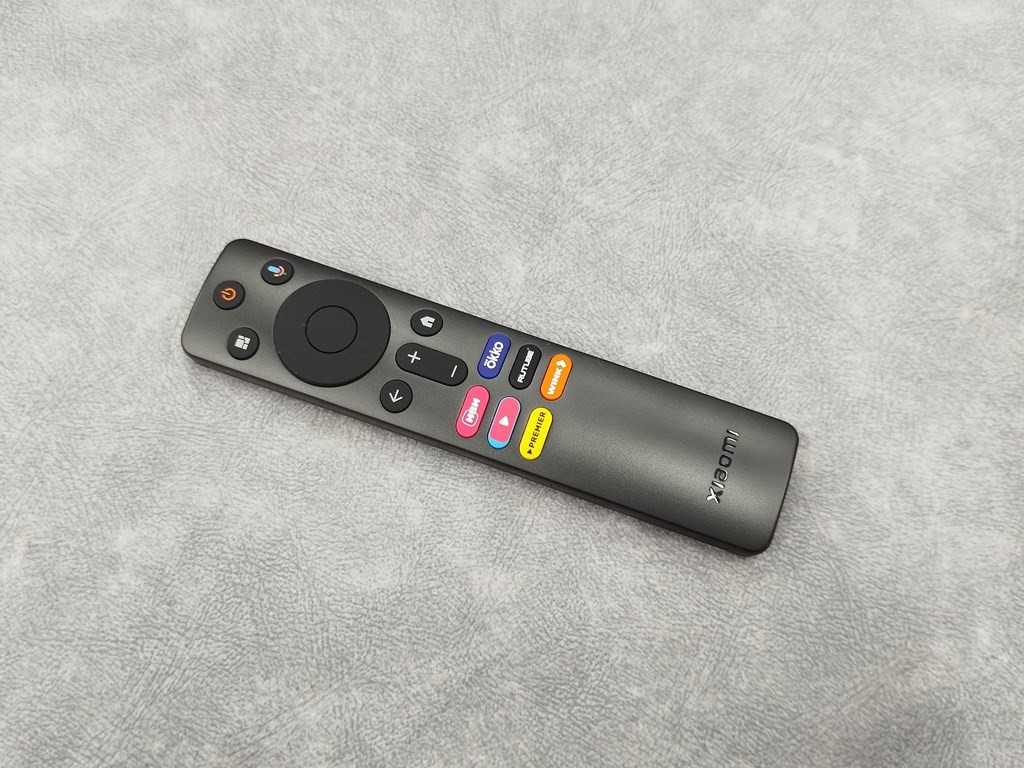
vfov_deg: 42.9
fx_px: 976
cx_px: 512
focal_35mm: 33
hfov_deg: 55.4
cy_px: 384
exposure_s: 1/33
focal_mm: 5.31
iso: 250
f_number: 1.7
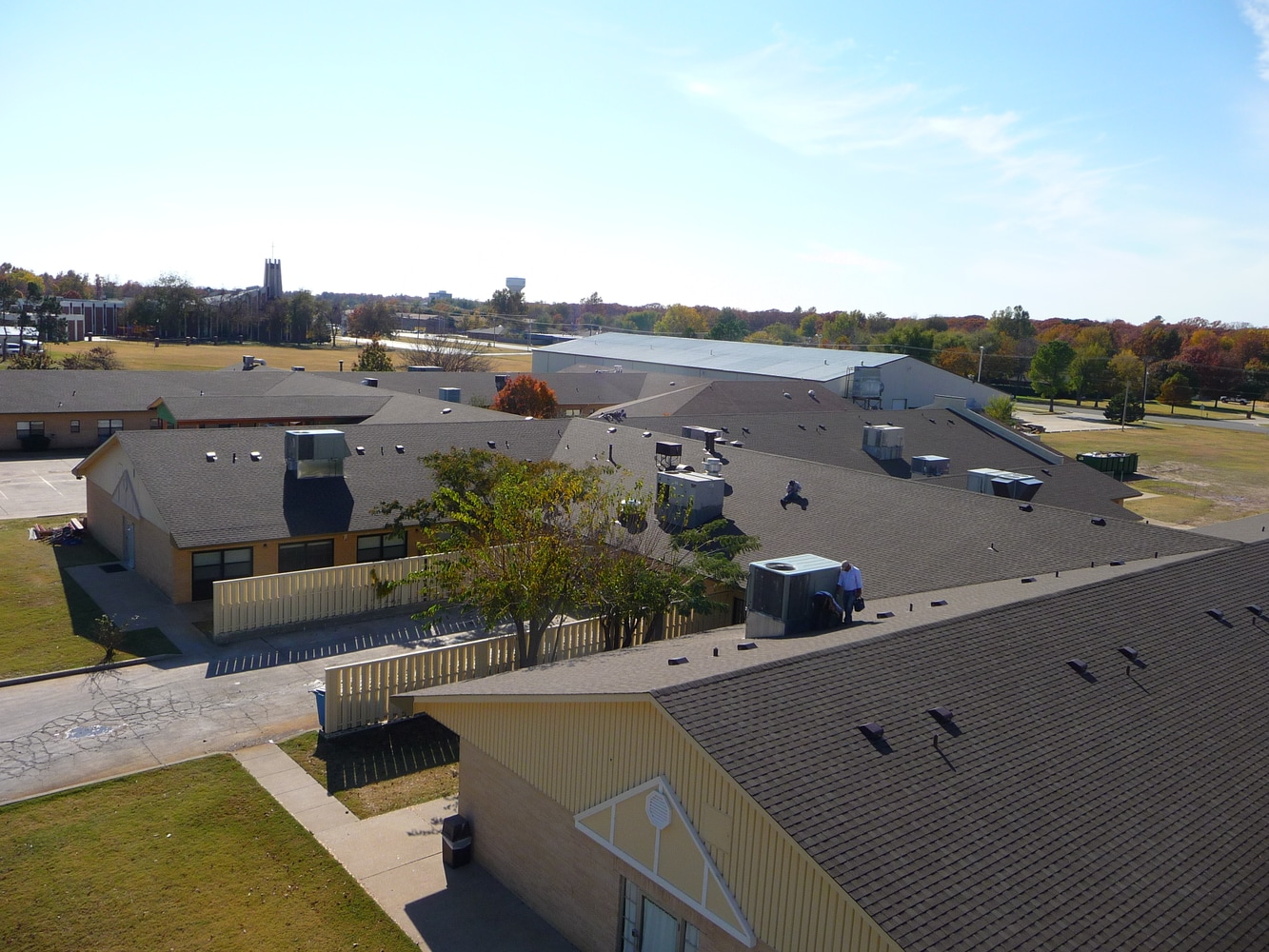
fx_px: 1027
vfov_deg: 49.8
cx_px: 634
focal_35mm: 28
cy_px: 476
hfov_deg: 63.4
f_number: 8
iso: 100
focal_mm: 4.7
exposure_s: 1/250
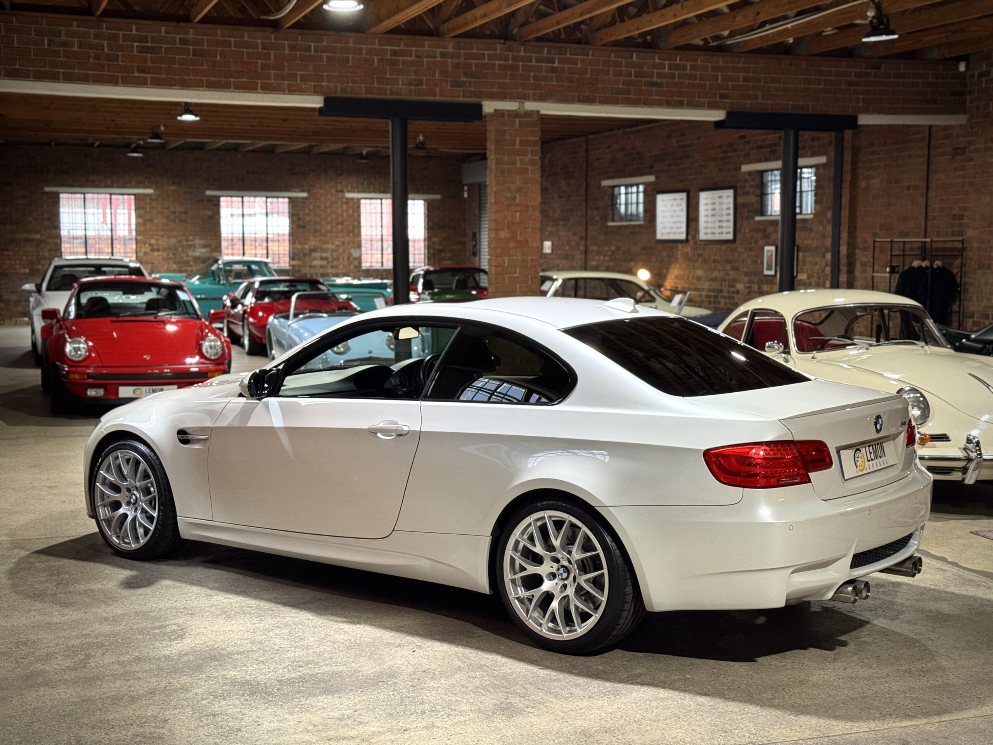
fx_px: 1377
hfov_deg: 39.7
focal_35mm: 48
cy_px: 372
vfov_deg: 30.3
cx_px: 496
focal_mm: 6.76
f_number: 1.78
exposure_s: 1/50
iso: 250
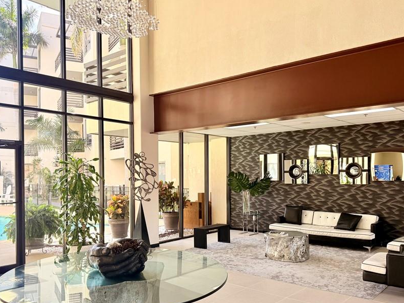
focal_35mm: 31
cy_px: 178
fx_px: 362
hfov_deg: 58.3
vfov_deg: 45.3
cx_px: 201
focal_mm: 6.76
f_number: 1.78
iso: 100
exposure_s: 1/298
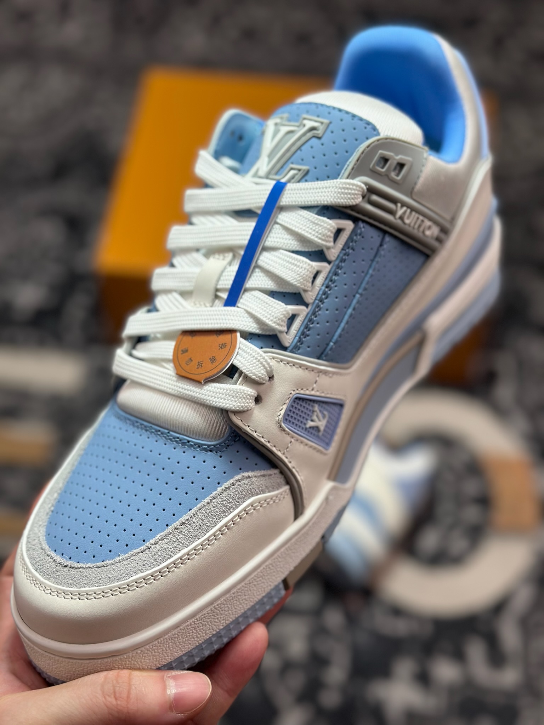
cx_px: 272
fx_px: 1006
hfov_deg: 30.3
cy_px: 362
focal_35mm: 48
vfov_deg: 39.7
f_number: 1.78
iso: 80
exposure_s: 1/1030
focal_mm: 6.86
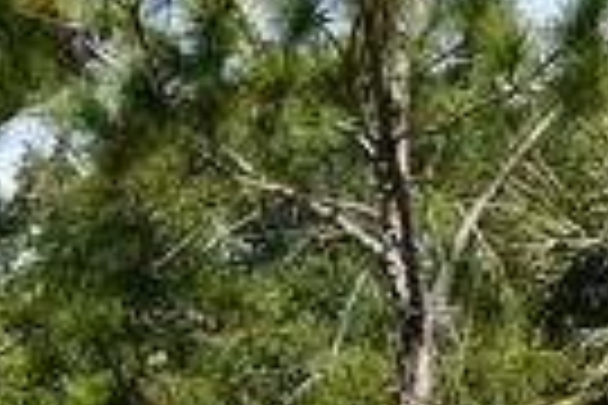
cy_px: 783
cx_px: -378
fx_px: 4154
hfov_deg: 8.2
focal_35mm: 246
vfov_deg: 5.5
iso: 110
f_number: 8
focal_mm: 26
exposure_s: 1/250
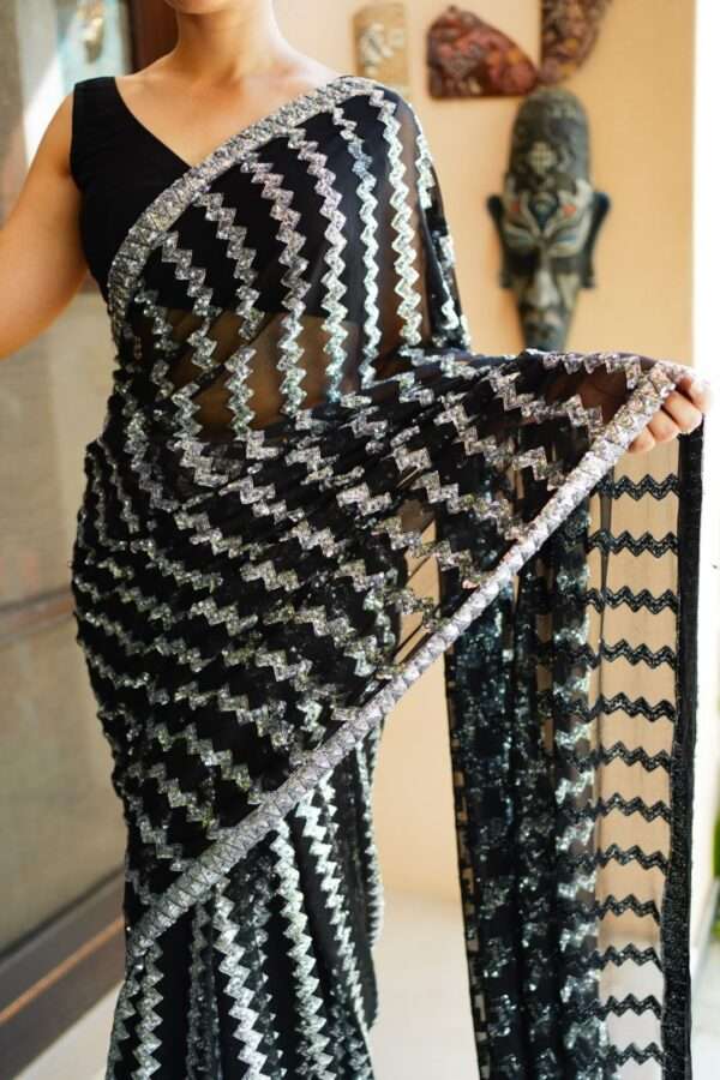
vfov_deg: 54.4
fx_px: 1050
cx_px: 360
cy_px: 540
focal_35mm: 35
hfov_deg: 37.9
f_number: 1.8
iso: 320
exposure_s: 1/400
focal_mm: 35
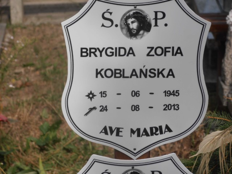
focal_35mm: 198
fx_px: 1327
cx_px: 116
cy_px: 87
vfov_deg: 7.5
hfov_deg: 10.0
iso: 80
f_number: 5.8
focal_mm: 35.05
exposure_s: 1/640
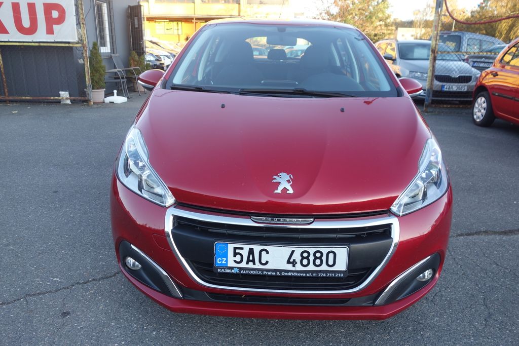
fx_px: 404
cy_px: 173
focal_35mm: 28
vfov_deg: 46.4
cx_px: 260
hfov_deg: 65.5
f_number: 3.2
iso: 125
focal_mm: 10.4
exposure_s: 1/80
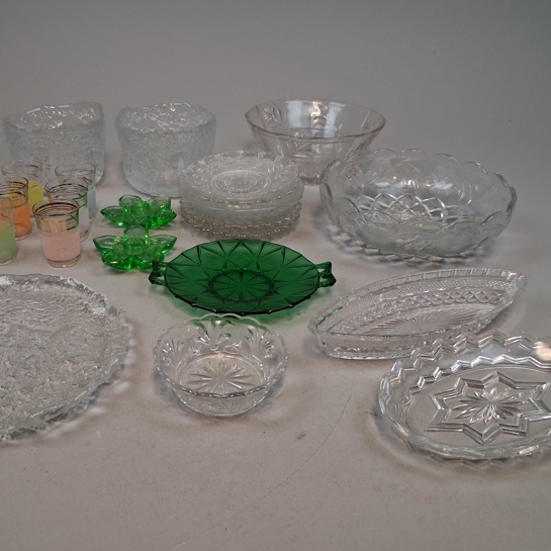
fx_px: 630
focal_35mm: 35
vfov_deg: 47.2
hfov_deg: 46.9
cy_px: 294
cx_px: 219
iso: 250
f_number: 1.8
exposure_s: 1/100
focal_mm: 4
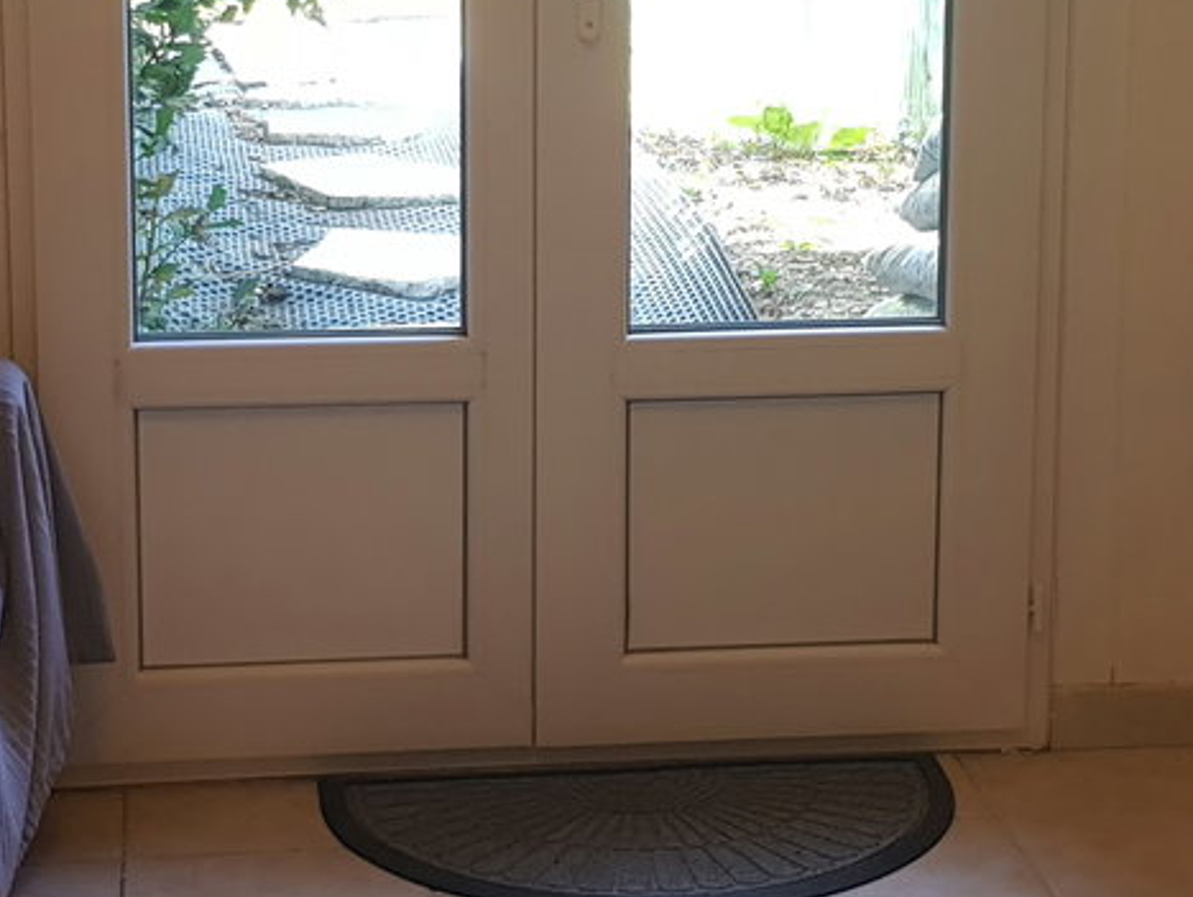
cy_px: 291
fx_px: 3070
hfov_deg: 22.0
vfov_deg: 16.6
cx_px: 572
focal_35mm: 89
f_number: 1.7
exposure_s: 1/50
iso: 64
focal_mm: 4.2
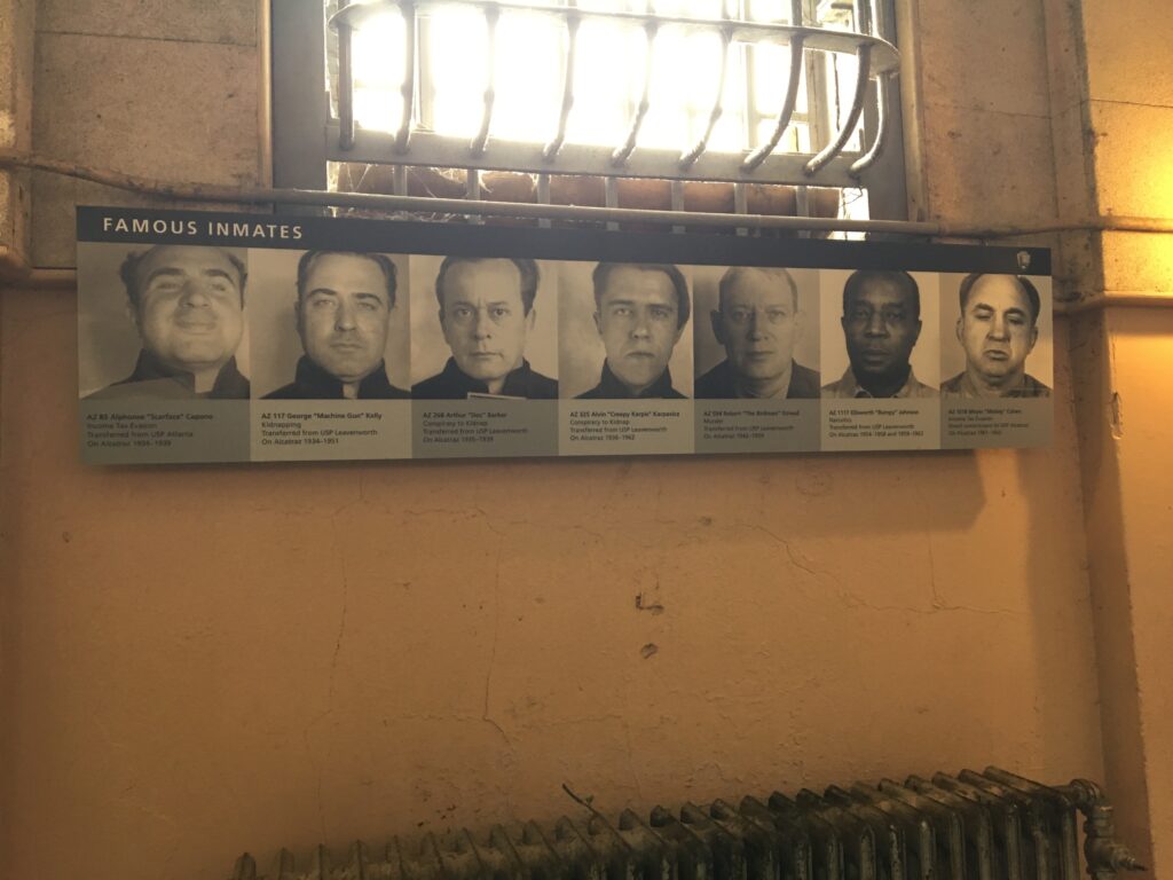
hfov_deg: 61.7
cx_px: 586
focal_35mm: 29
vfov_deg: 48.2
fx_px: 983
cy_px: 440
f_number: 2.2
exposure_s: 1/30
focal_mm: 4.15
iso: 80
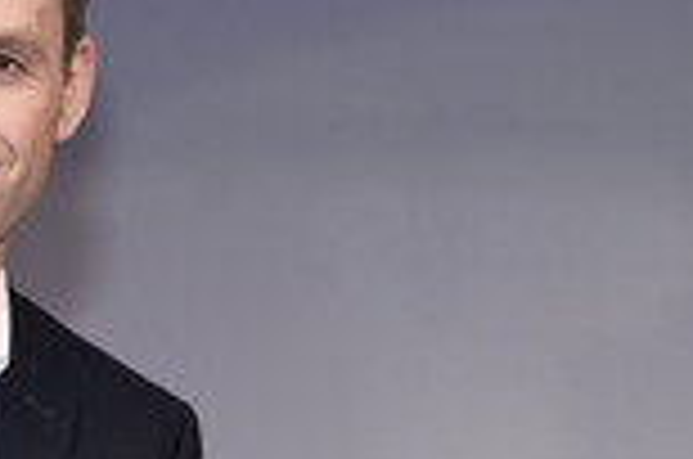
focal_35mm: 176
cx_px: -97
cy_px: 454
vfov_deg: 7.7
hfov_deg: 11.5
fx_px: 3381
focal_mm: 60
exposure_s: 1/160
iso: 2000
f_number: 5
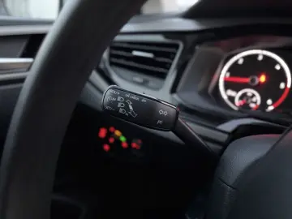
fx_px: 202
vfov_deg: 56.8
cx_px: 146
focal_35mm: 24
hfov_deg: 71.6
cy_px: 110
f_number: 1.78
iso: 1600
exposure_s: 1/16
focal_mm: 6.76
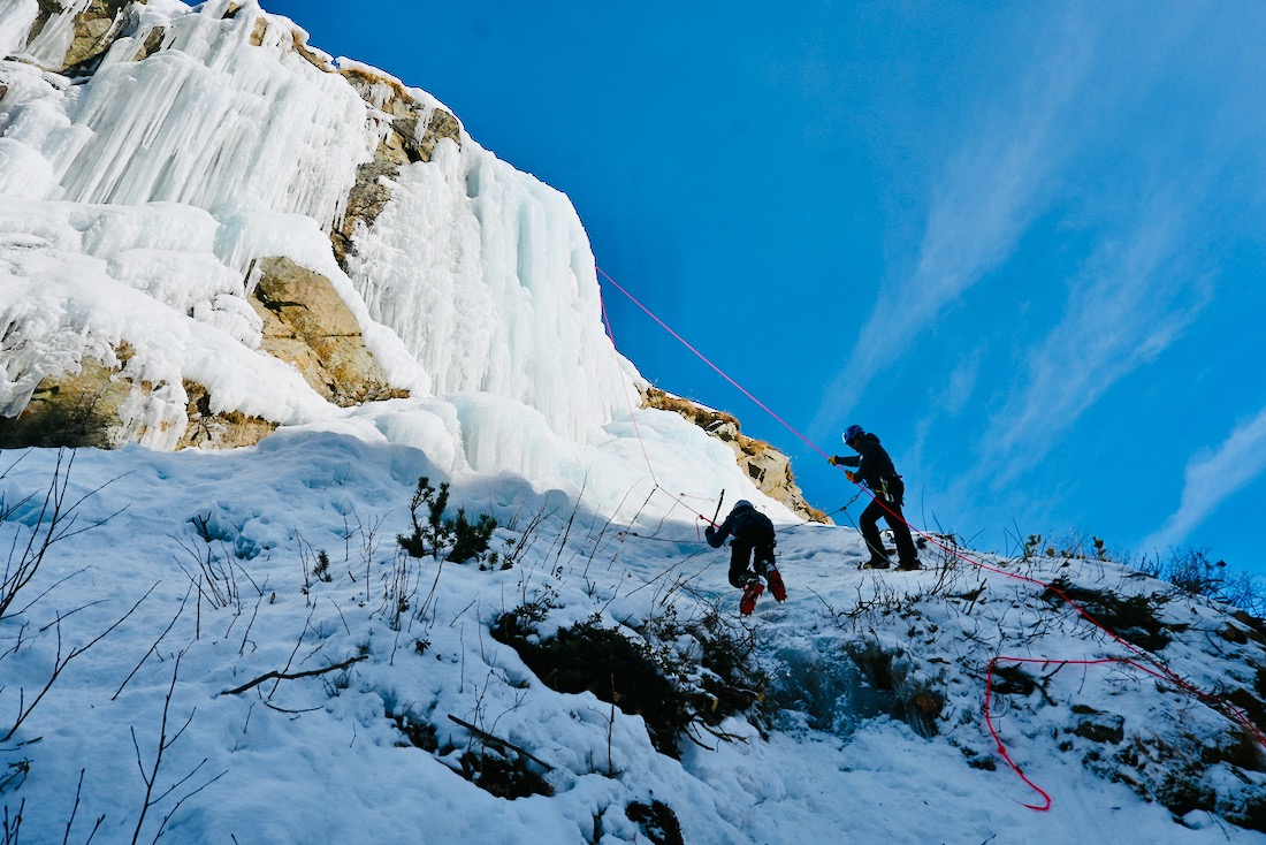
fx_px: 844
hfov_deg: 73.7
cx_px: 633
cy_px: 422
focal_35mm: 24
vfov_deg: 53.2
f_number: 8
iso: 100
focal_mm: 16
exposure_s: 1/500
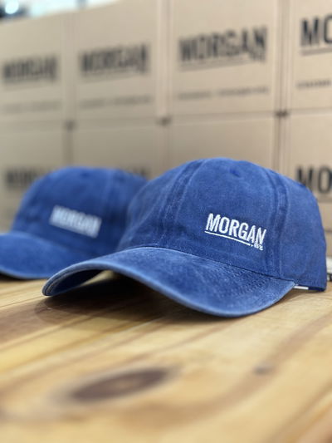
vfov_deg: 39.6
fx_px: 614
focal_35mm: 48
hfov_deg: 30.3
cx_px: 166
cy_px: 222
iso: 400
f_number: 1.78
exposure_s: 1/40
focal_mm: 6.86
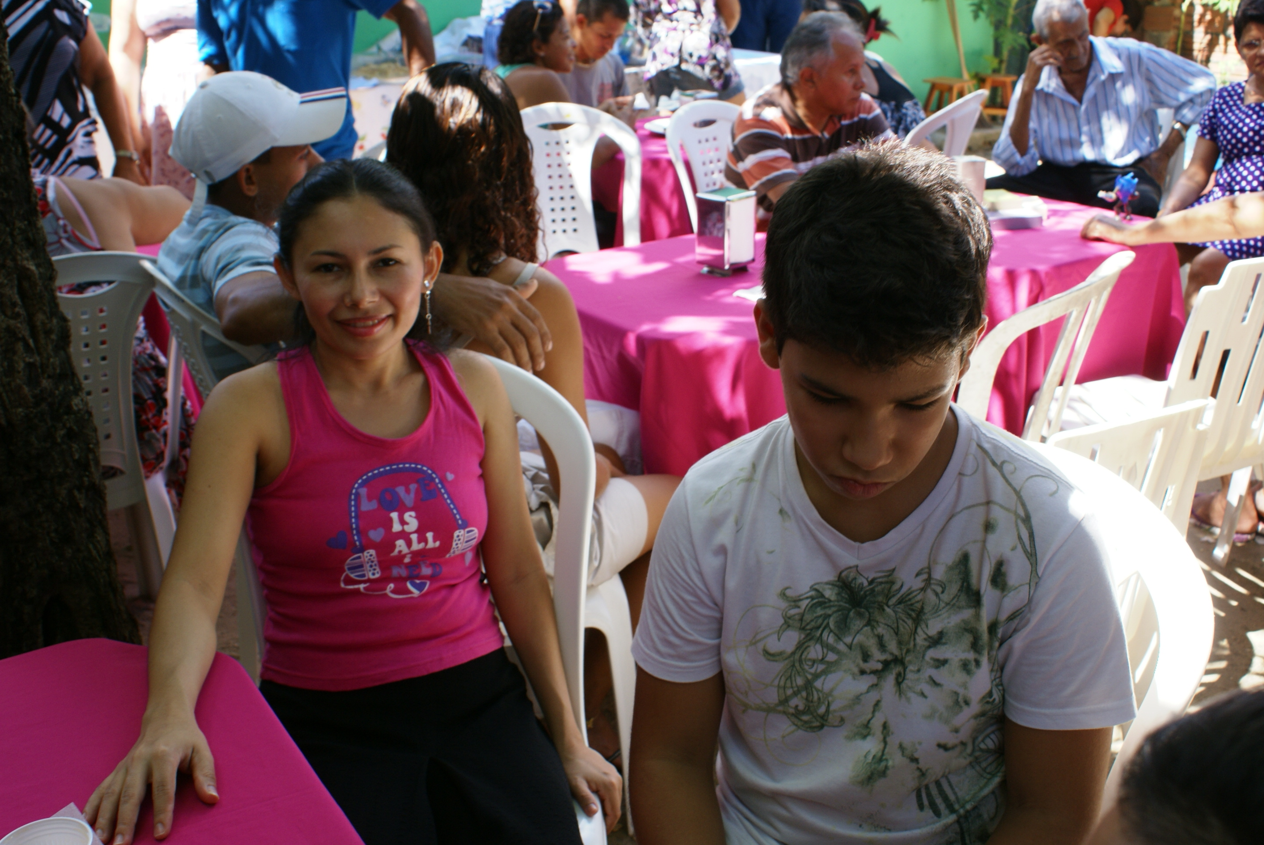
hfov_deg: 49.5
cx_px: 632
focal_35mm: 39
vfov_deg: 34.3
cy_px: 422
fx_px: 1370
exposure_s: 1/80
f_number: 8
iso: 100
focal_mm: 26
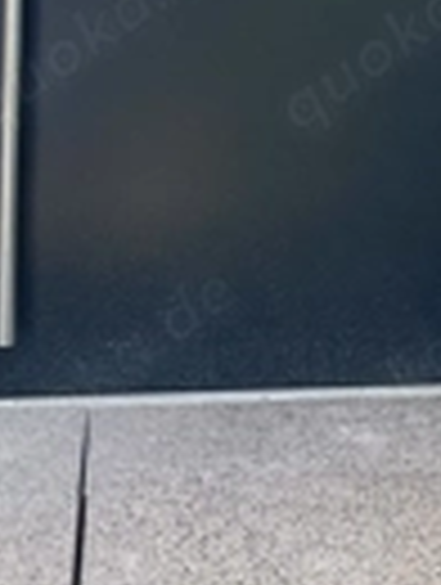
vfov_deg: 21.2
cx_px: 266
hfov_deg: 18.5
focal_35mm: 80
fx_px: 1354
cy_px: -248
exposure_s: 1/579
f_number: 1.8
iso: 32
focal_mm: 4.25
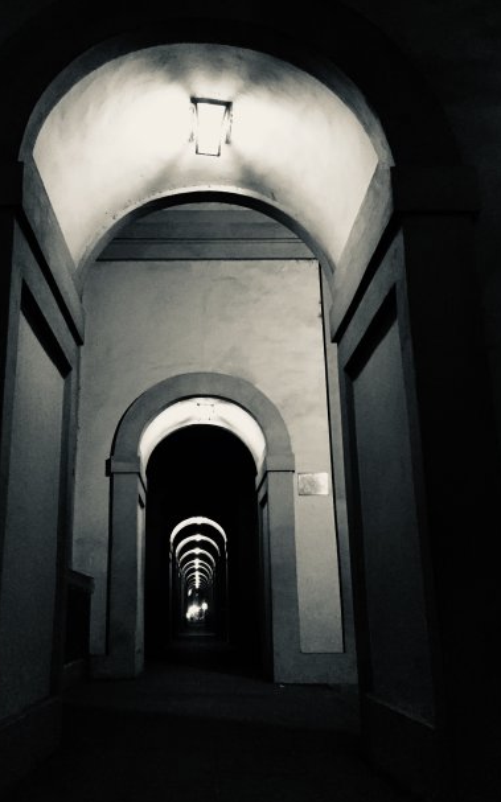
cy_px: 402
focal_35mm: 31
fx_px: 678
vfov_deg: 61.2
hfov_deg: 40.4
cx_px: 207
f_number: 2.2
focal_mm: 4.15
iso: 320
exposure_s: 1/17
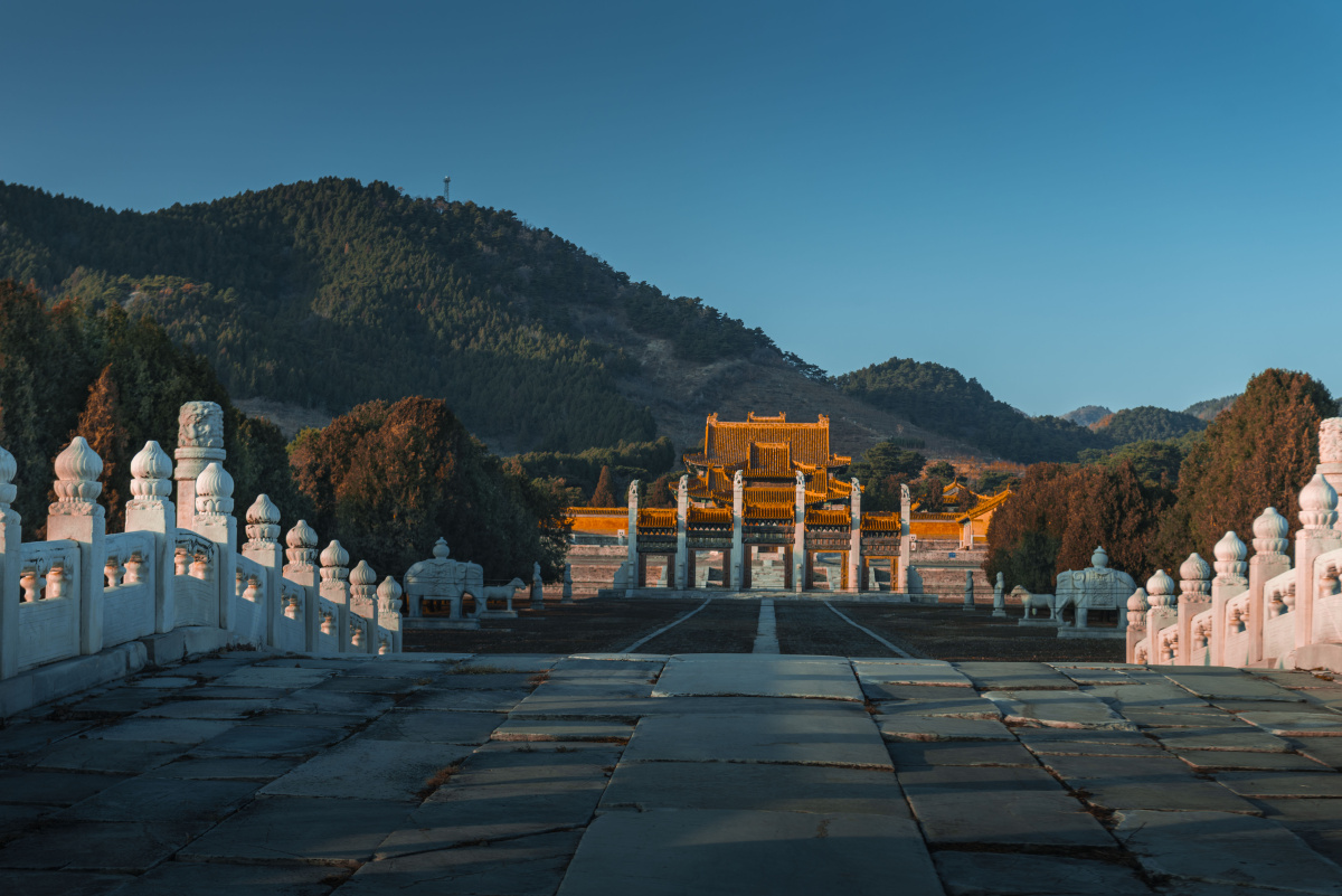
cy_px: 448
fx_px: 2461
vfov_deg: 20.6
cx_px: 671
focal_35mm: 66
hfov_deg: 30.5
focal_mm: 66
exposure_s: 1/60
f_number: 5.6
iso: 100
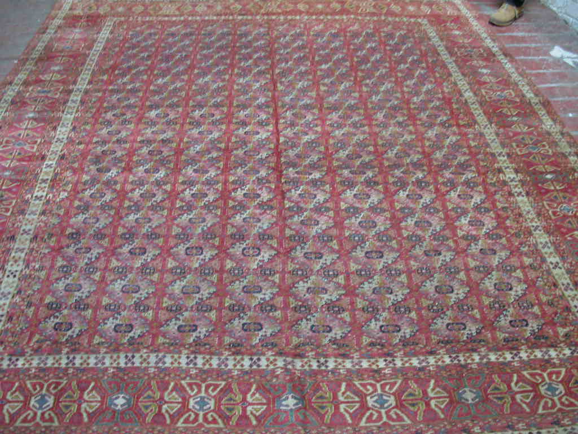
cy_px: 217
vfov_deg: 37.7
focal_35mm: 38
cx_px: 289
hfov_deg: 49.0
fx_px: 635
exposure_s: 1/4.7
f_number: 2.6
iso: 100
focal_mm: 7.85
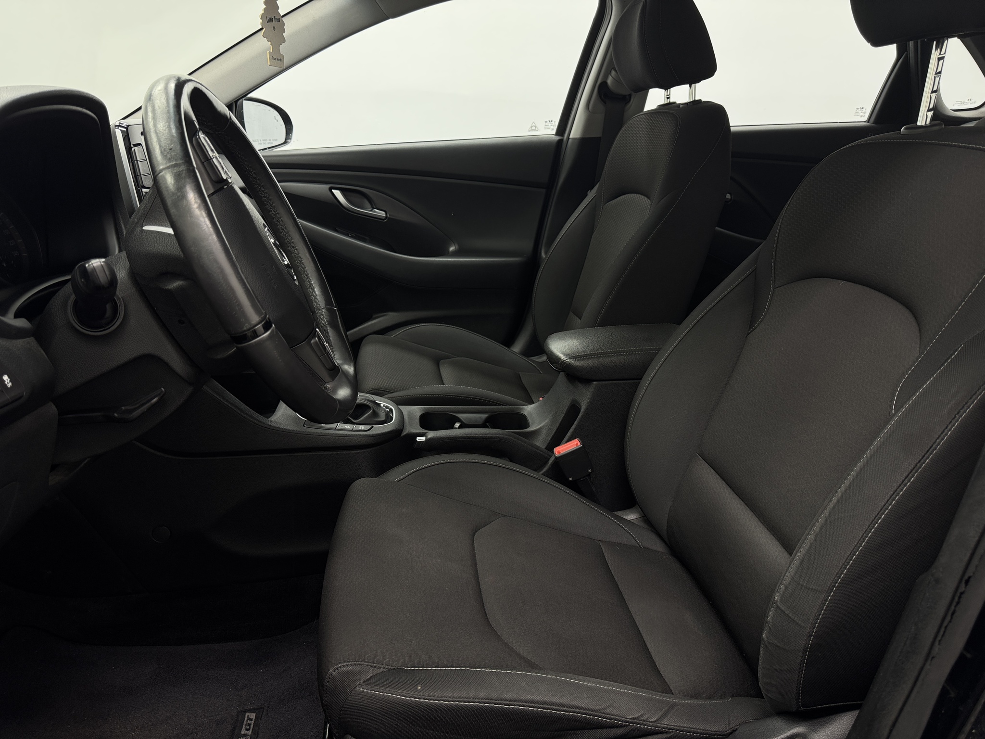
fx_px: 683
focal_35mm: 24
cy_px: 370
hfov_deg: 71.6
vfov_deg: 56.8
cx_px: 492
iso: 125
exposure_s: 1/121
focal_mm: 6.76
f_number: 1.78
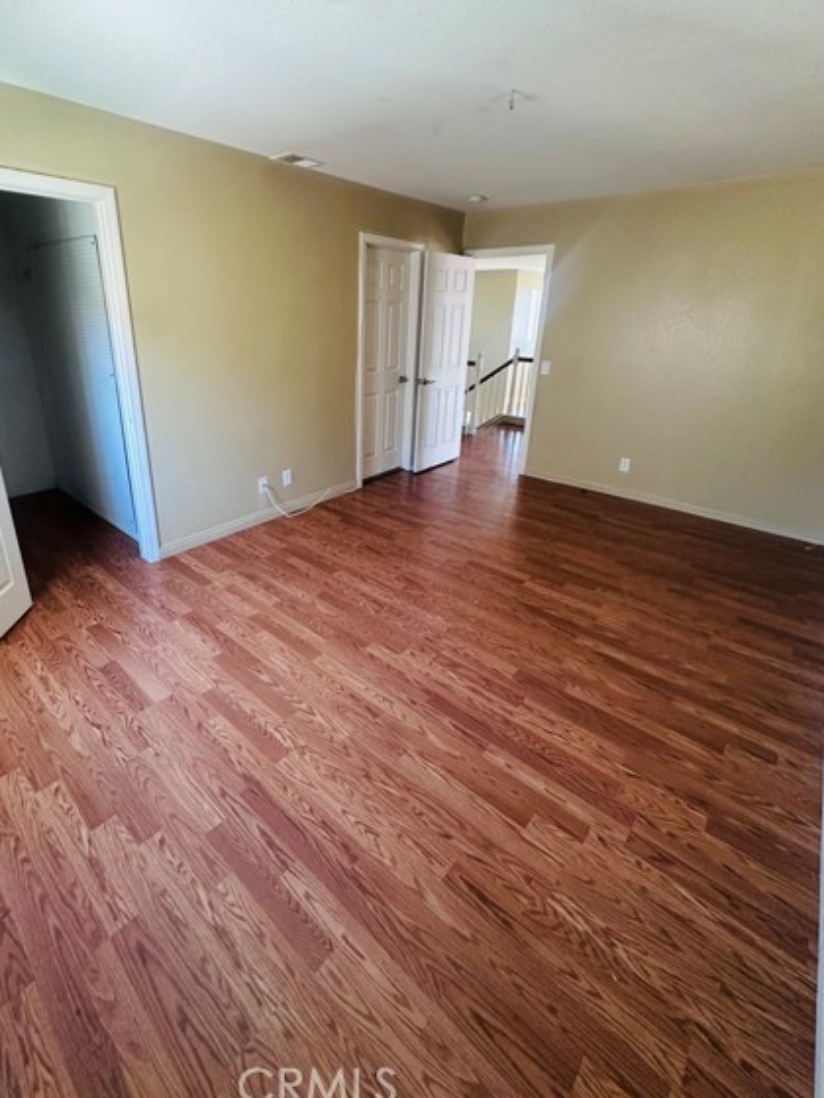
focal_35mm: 16
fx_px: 508
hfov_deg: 77.7
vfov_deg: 94.1
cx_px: 355
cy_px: 486
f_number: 2.2
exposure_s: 1/60
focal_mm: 2.22
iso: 320
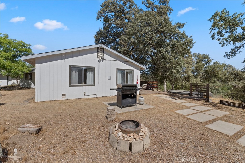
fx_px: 102
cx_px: 122
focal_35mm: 15
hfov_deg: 100.4
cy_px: 82
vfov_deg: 77.3
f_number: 8
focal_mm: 10
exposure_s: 1/100
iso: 100
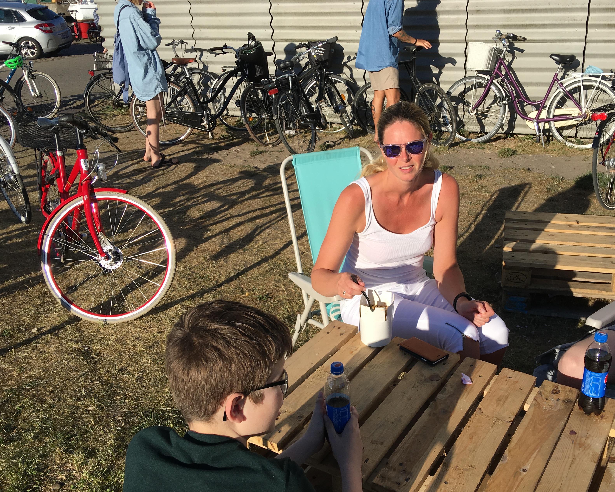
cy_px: 277
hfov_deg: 50.0
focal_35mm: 36
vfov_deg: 41.1
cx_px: 367
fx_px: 655
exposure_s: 1/1789
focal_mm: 4.15
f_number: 2.2
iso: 25
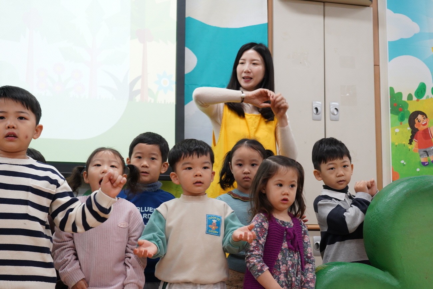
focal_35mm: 60
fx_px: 722
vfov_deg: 22.6
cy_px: 144
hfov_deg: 33.4
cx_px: 216
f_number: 5.6
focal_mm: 60
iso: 2500
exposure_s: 1/125
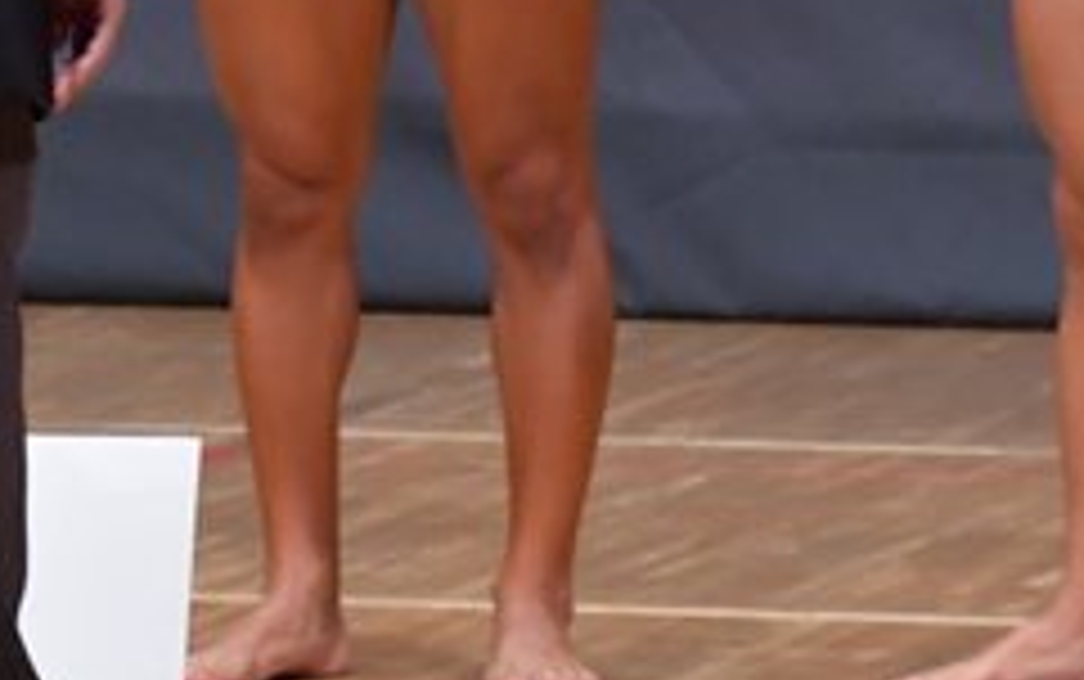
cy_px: -122
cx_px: -596
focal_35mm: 932
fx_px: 27553
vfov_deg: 1.4
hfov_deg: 2.3
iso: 6400
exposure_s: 1/400
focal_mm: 190
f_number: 5.6
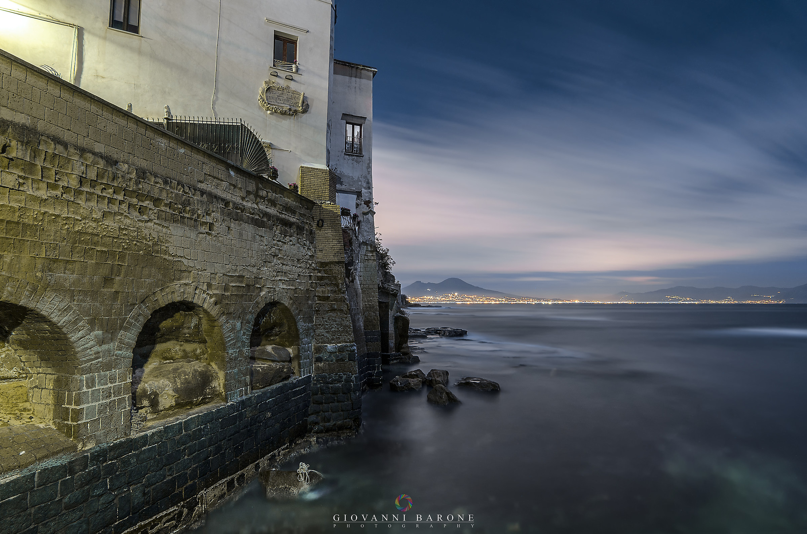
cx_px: 404
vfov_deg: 69.4
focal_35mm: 17
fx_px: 386
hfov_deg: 92.6
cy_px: 267
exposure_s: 390
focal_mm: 11.5
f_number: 11
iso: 100
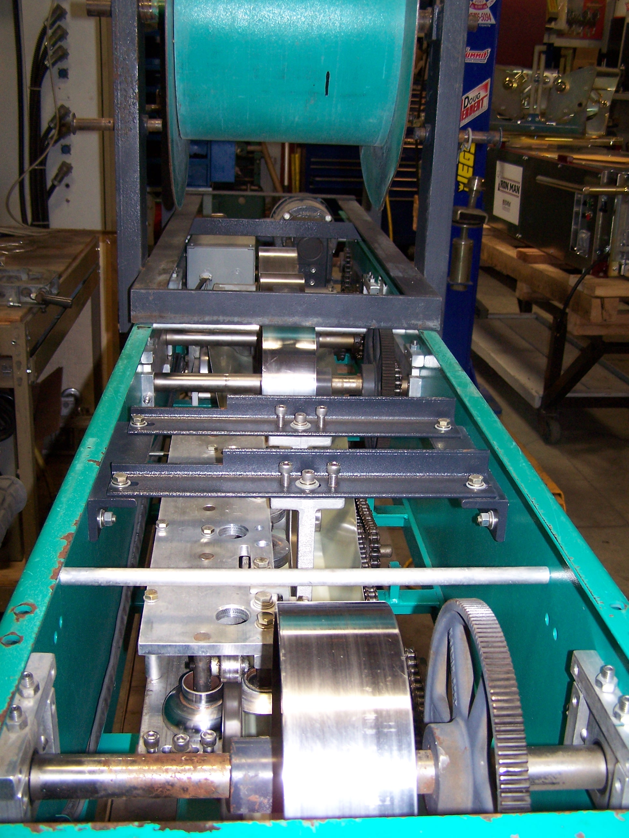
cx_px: 314
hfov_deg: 37.7
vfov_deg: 49.0
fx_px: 921
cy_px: 419
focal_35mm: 38
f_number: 2.8
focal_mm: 6.3
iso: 140
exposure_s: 1/60
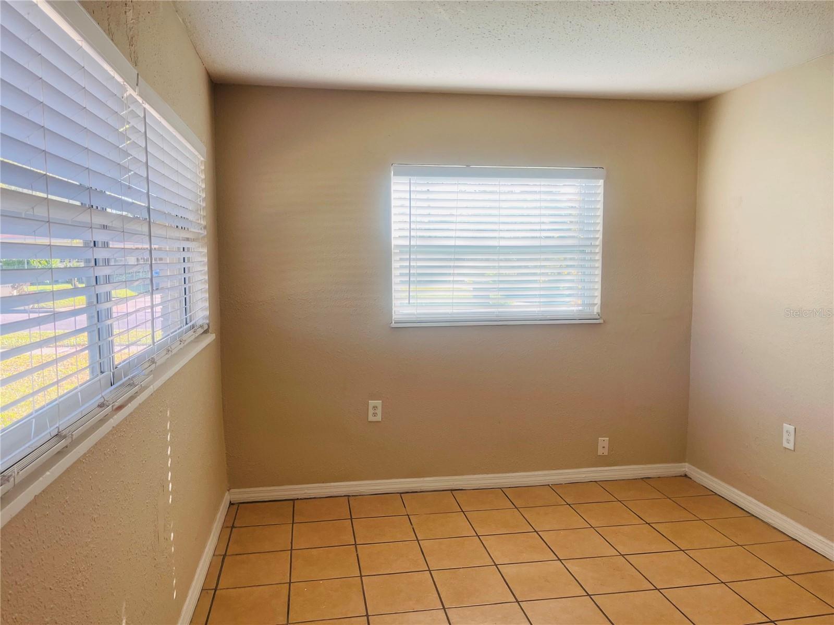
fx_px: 626
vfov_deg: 53.1
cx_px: 417
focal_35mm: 26
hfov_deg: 67.3
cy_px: 312
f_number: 1.6
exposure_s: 1/178
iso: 50
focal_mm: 5.1
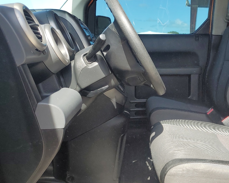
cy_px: 80
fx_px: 278
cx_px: 183
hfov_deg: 42.8
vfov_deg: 36.4
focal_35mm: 41
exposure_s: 1/667
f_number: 1.5
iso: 50
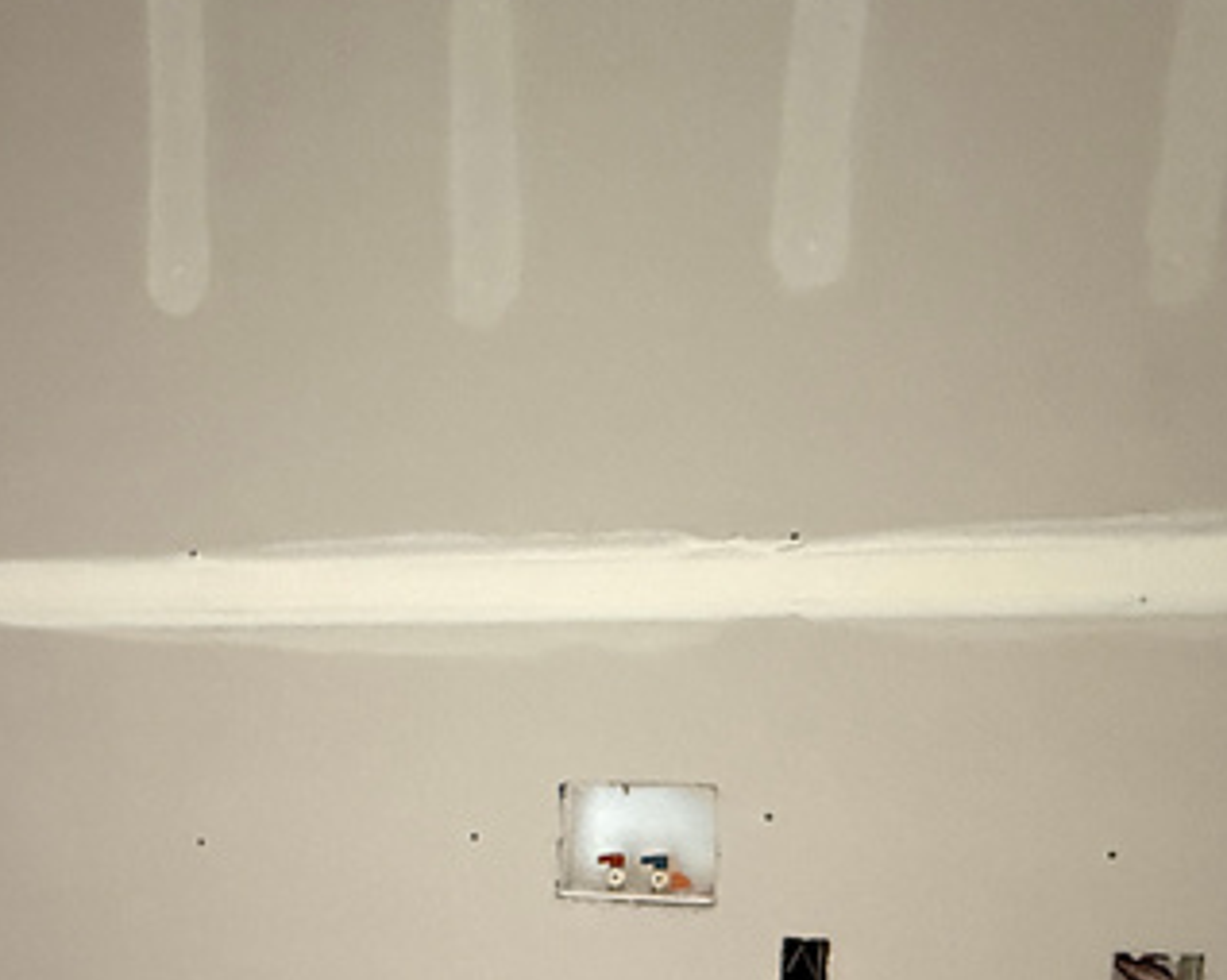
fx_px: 1597
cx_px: 289
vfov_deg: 31.4
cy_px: 992
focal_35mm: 44
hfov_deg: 40.7
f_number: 2.2
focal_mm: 2.22
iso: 1250
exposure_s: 1/60
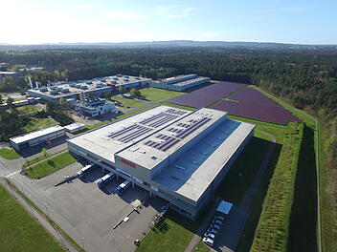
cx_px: 168
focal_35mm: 20
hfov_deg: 81.7
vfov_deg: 66.0
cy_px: 126
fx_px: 195
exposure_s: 1/60
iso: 200
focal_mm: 3.61
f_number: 2.8
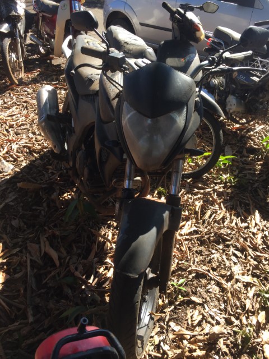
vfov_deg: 61.7
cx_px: 134
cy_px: 180
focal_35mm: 29
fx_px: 300
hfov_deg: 48.2
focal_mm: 4.15
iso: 32
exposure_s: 1/395
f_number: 2.2
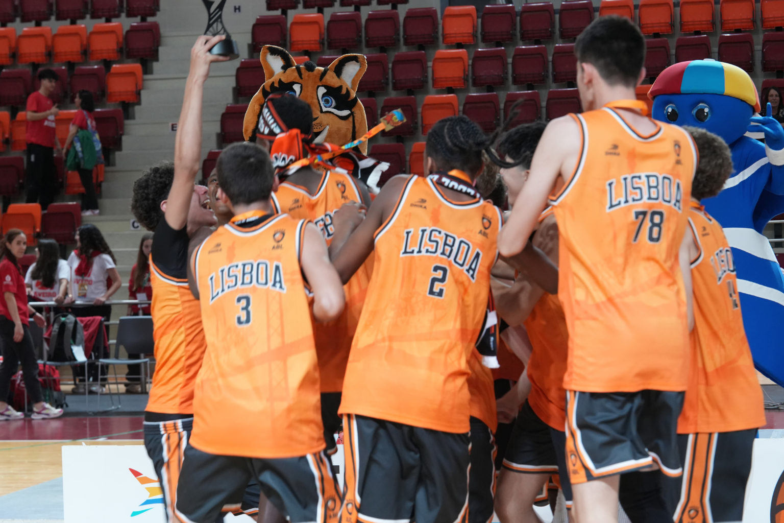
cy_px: 262
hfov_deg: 20.8
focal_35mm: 98
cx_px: 392
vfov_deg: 14.0
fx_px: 2134
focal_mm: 98
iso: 3200
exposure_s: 1/250
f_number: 7.1
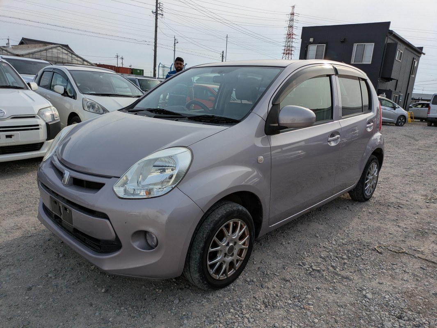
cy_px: 164
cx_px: 218
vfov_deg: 54.9
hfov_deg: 69.4
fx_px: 316
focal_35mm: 25
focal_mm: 5.43
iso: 47
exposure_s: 1/2841
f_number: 1.89
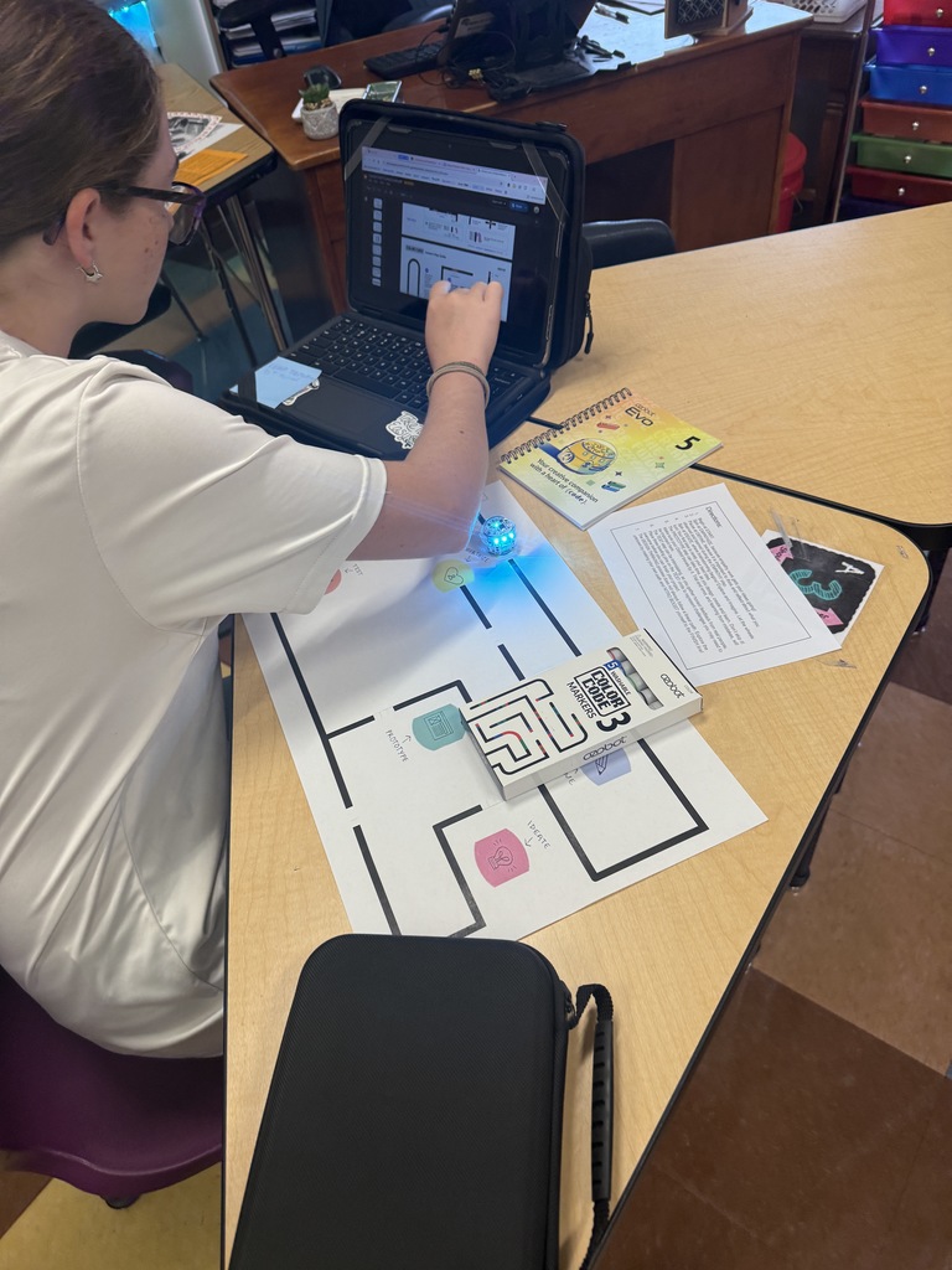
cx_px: 476
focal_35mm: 24
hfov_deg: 56.8
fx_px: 880
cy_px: 635
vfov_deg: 71.6
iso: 160
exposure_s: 1/60
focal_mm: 6.76
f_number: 1.78
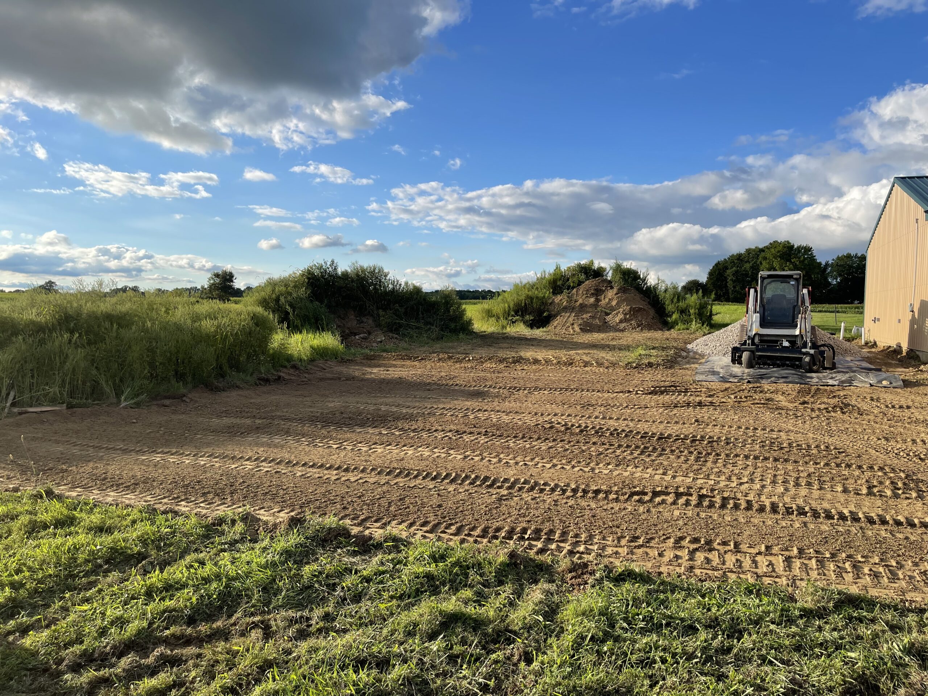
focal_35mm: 25
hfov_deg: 69.4
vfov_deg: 54.9
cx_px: 464
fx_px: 670
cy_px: 348
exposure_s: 1/2924
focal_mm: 5.1
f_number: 1.6
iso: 32
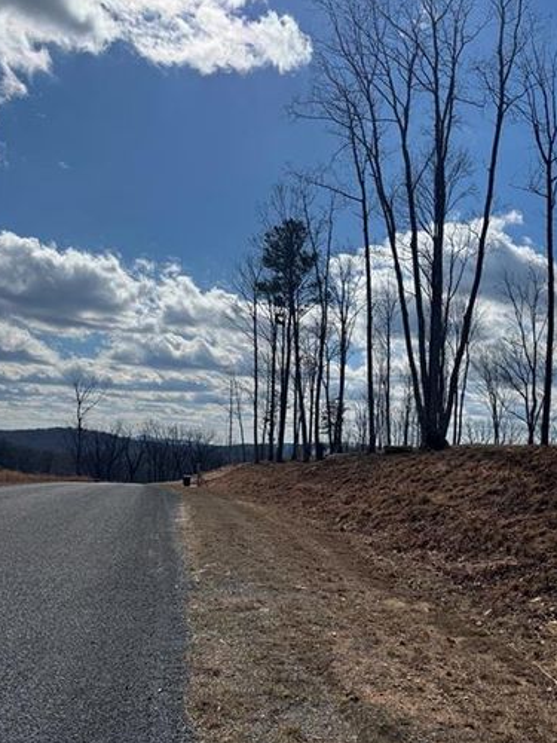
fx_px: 687
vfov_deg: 56.6
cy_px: 420
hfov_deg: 43.9
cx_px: 340
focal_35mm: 32
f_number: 1.78
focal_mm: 6.76
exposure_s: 1/12346
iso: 80
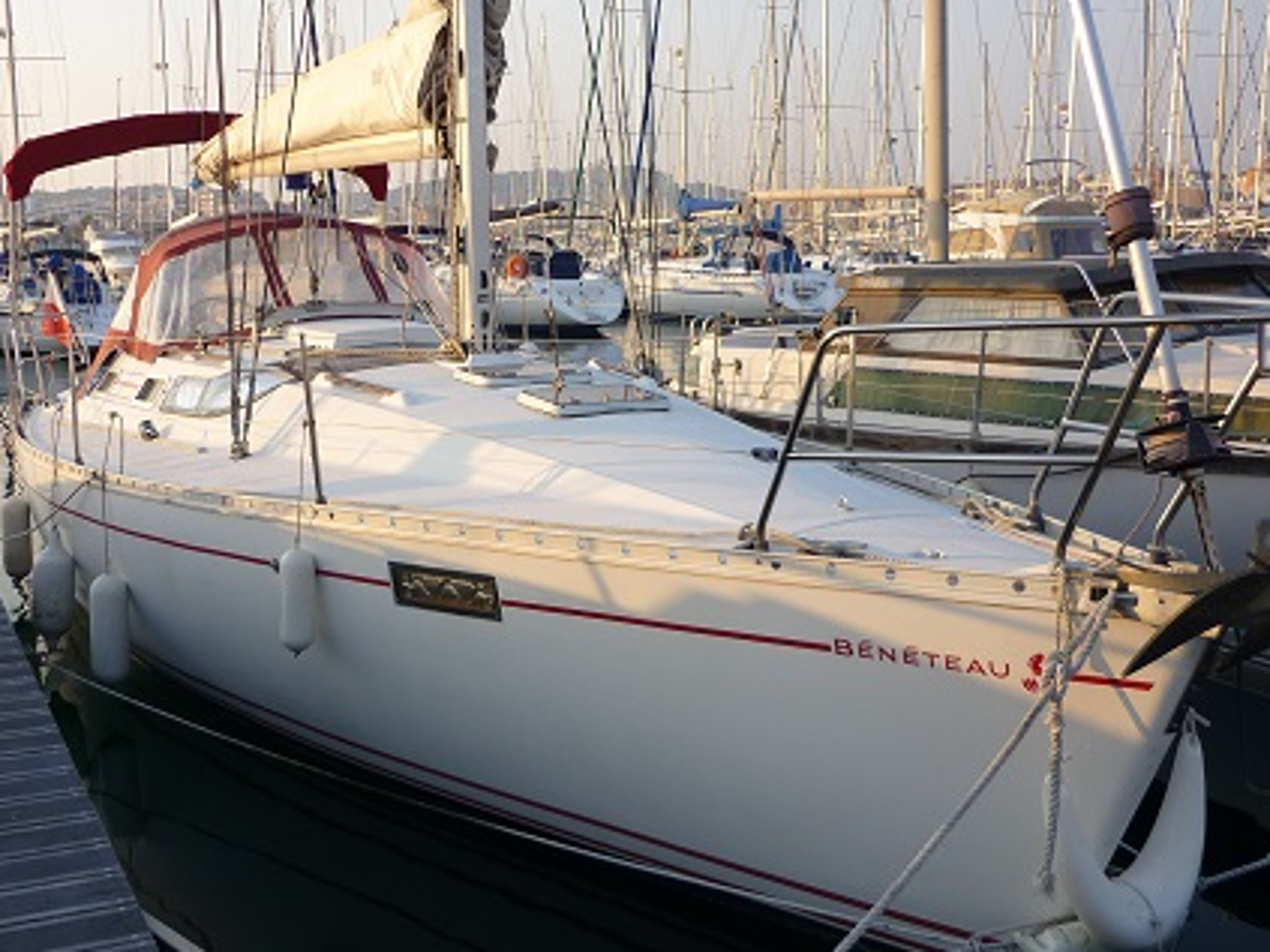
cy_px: 485
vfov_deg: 36.8
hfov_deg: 47.7
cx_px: 522
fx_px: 1430
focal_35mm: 39
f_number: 2.8
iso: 80
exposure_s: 1/400
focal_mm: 5.5
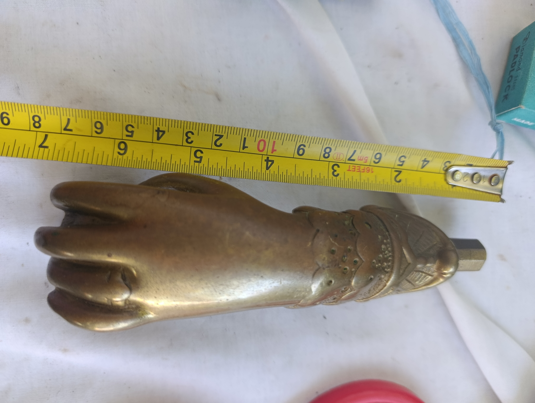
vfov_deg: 59.0
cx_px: 268
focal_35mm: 23
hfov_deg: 73.8
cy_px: 202
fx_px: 356
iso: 535
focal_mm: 6.11
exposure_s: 1/100
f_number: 1.65
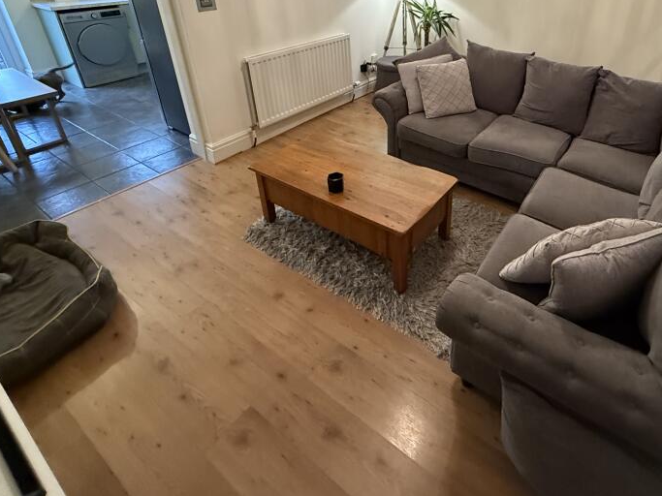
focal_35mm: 21
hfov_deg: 77.3
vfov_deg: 60.5
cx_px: 422
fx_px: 402
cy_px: 134
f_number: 2.2
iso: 800
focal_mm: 2.22
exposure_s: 1/50
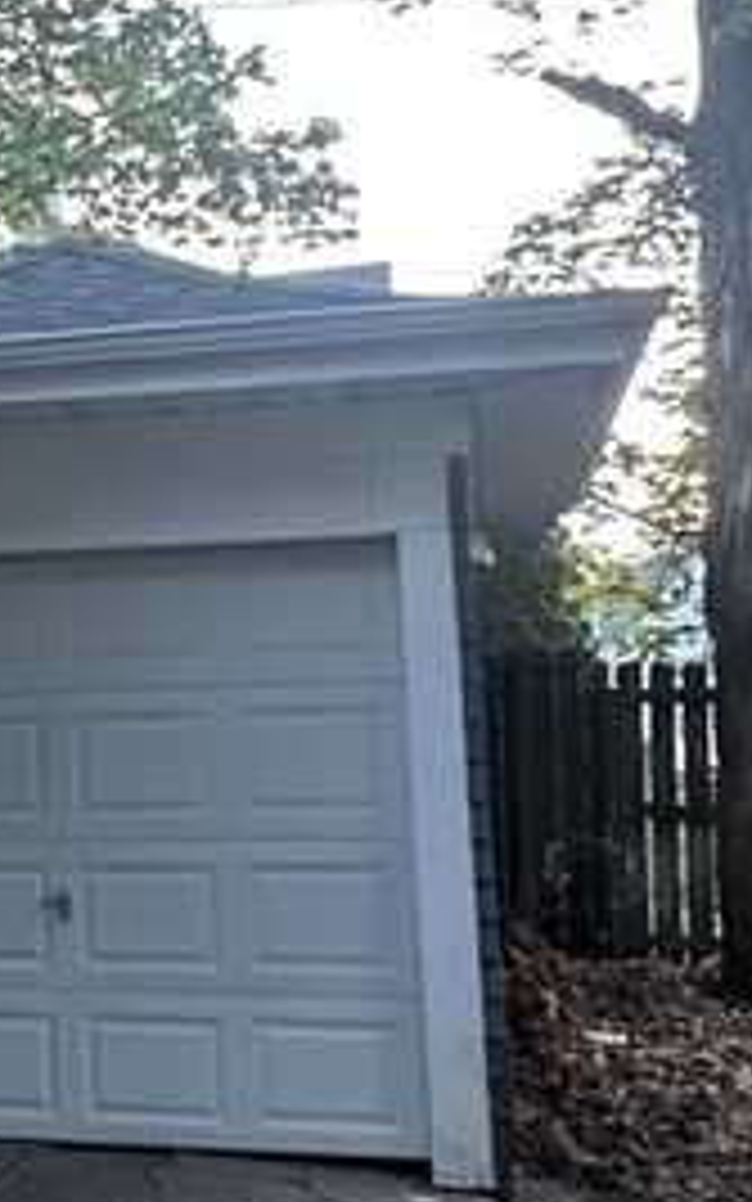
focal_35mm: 60
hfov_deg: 19.7
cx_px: -266
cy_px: 639
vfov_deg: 34.0
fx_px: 1966
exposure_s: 1/60
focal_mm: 2.22
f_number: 2.2
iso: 640
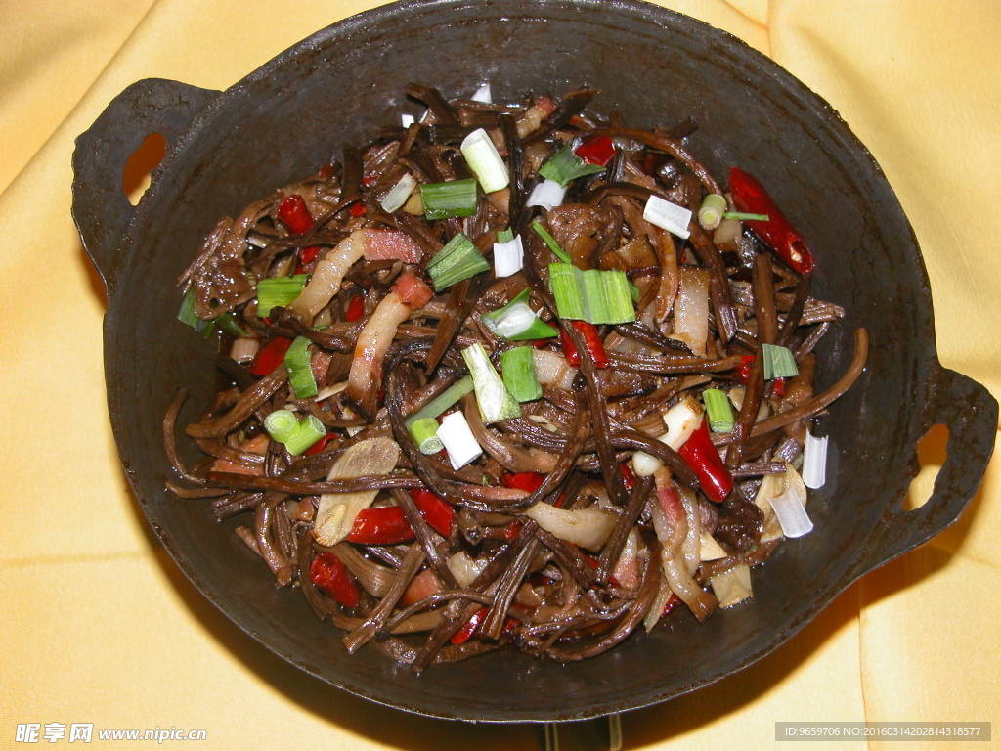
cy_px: 376
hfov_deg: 29.4
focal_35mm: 66
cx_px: 500
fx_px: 1909
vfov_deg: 22.3
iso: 100
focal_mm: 16.8
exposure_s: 1/125
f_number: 3.2
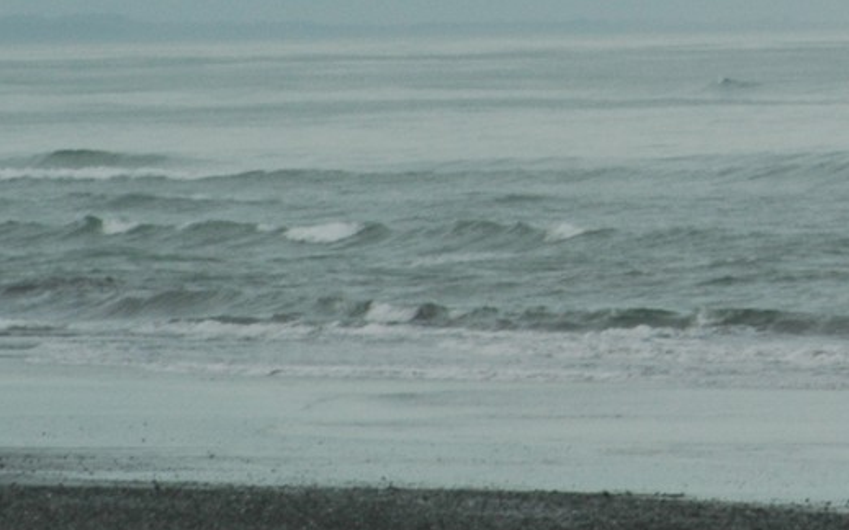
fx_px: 20494
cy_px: -74
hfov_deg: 2.4
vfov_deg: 1.5
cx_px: 1071
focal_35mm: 886
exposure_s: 1/125
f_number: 16
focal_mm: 200
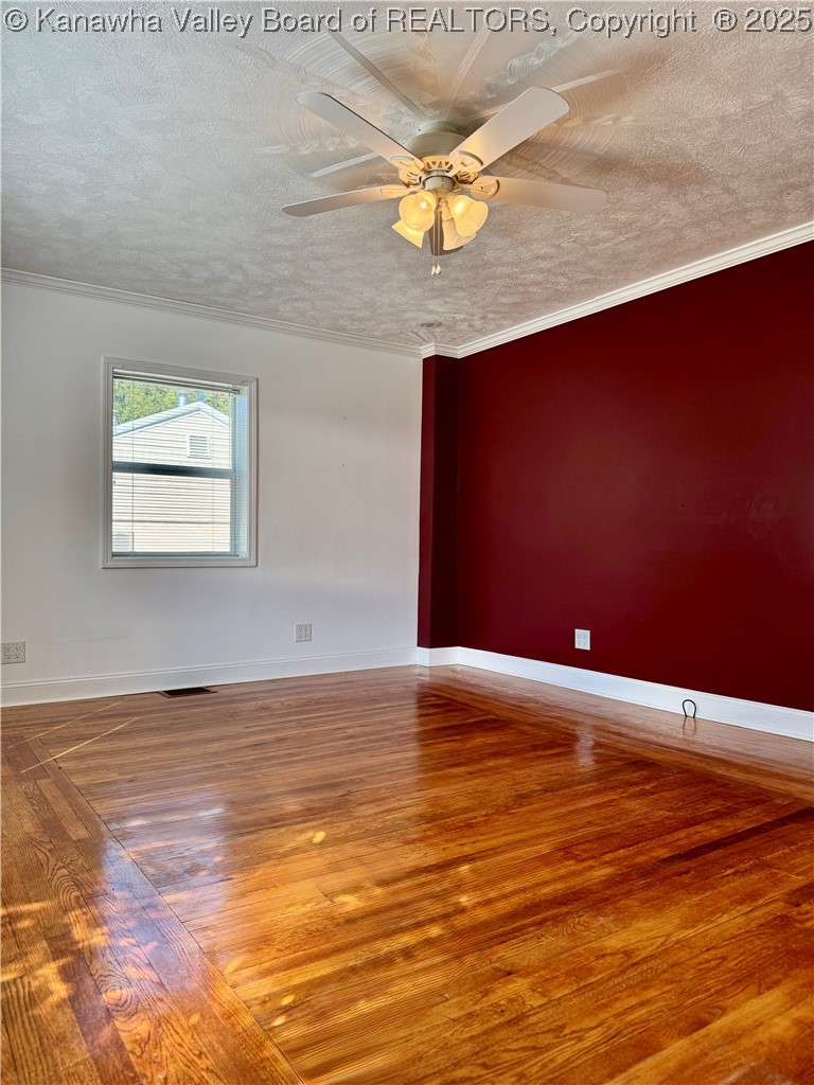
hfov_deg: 56.8
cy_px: 542
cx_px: 407
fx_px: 752
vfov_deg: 71.6
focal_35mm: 24
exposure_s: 1/171
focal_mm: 6.76
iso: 64
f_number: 1.78
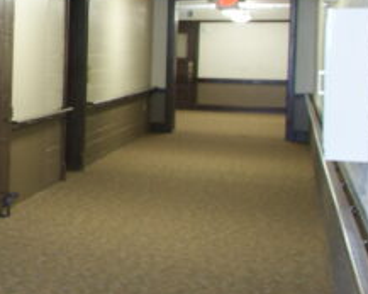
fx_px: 796
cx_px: -327
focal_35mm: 73
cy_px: 67
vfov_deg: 20.7
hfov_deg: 18.8
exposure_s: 1/2
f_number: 5.6
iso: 200
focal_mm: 11
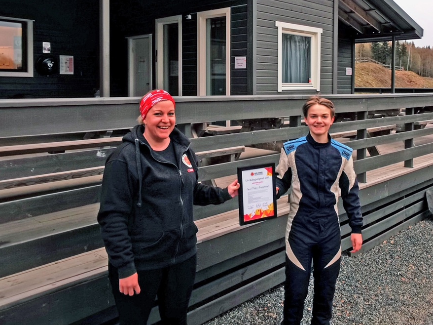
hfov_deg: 51.8
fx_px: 438
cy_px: 99
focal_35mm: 35
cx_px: 282
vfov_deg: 40.0
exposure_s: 1/100
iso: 50
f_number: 2.2
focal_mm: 2.35
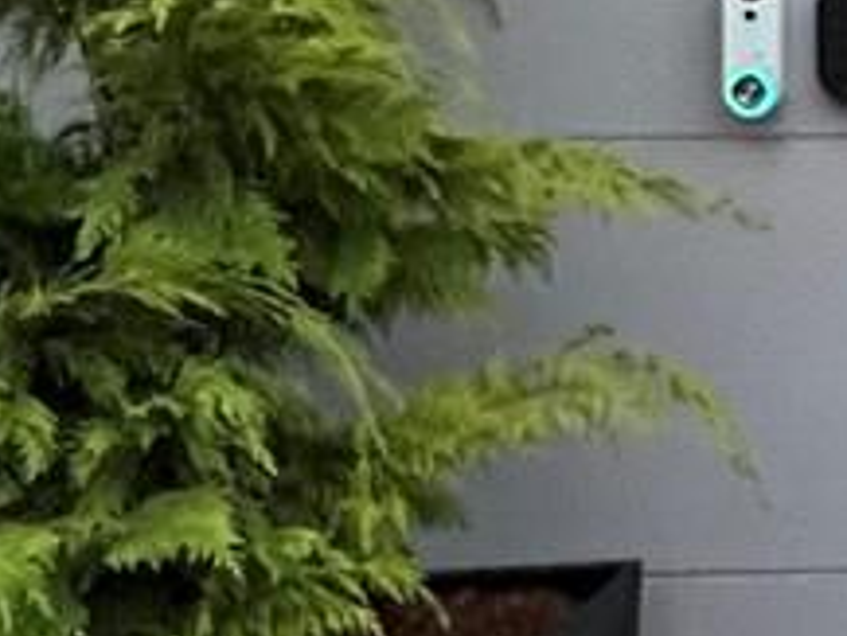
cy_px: -113
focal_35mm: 96
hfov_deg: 16.5
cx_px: 1589
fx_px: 2350
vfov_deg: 14.9
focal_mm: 1.57
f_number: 1.8
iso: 500
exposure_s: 1/60
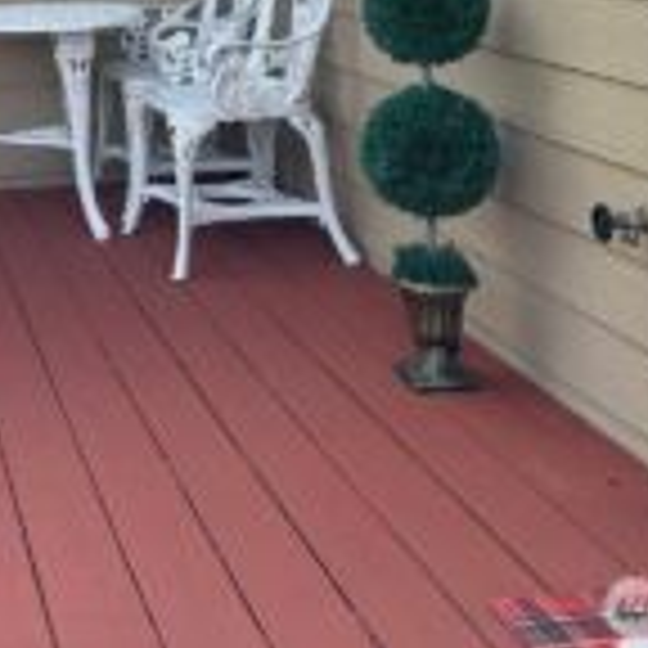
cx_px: -4
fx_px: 1250
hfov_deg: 27.4
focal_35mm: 59
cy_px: -22
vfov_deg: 27.2
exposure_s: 1/1289
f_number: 1.78
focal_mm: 6.86
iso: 80
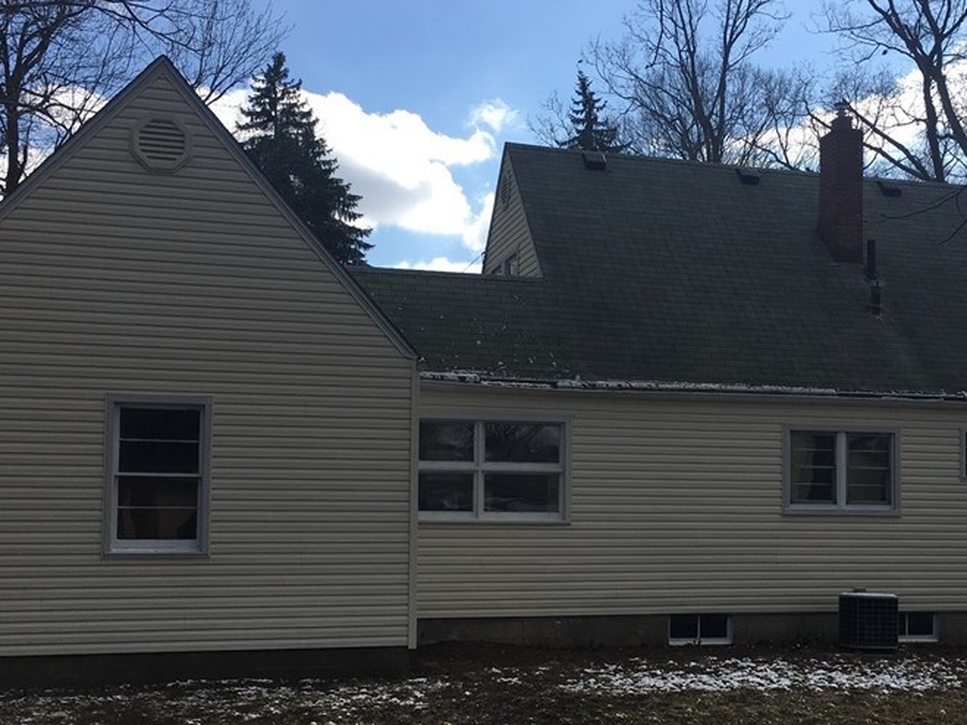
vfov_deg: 32.0
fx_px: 1257
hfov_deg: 41.9
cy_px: 459
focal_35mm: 45
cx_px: 570
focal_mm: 4.15
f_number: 2.2
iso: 25
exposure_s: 1/1538
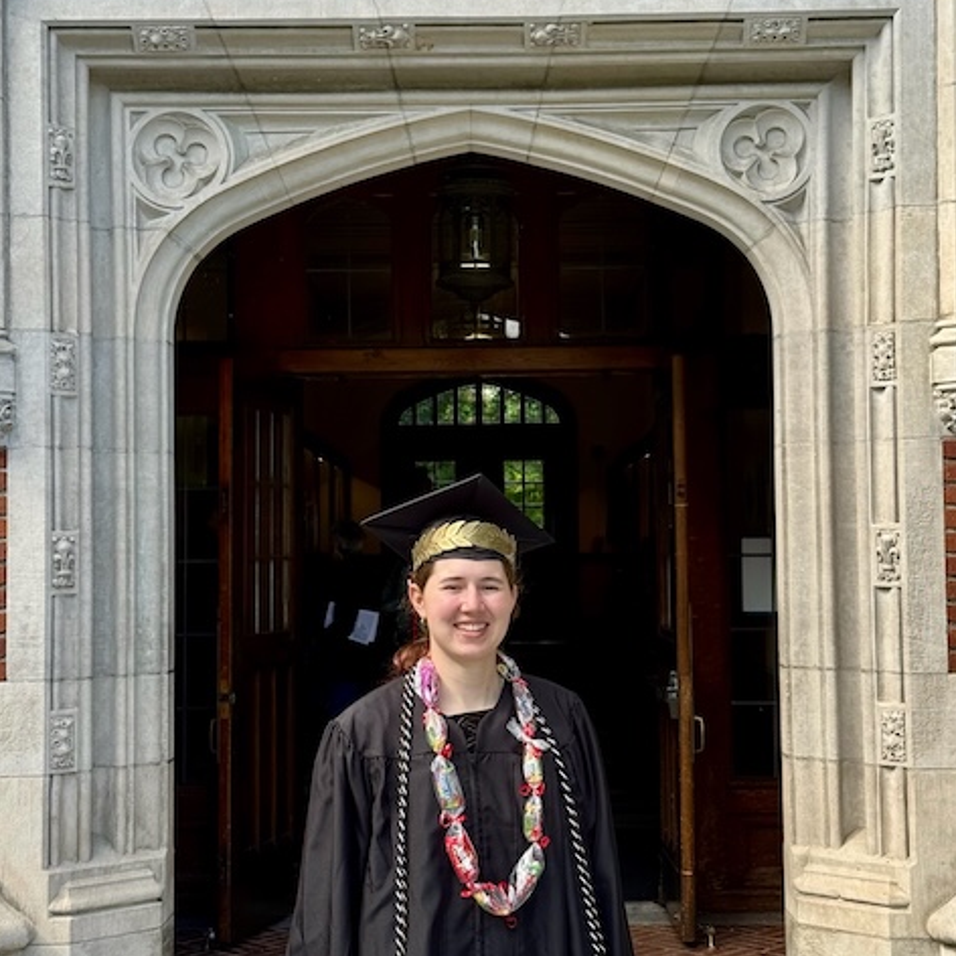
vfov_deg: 28.6
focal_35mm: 60
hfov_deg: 28.6
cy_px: 451
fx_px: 1875
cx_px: 454
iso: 64
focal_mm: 6.76
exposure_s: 1/693
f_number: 1.78
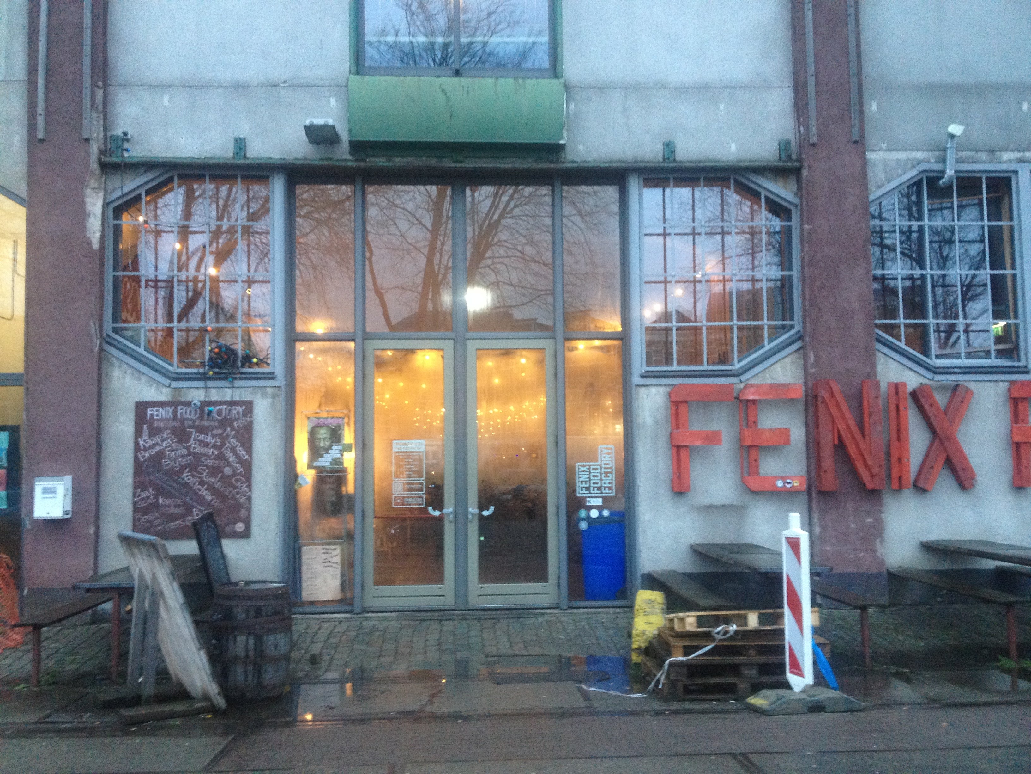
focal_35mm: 35
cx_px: 516
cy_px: 387
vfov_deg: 40.7
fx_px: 1042
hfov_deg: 52.6
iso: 200
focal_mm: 4.28
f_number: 2.4
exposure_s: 1/20
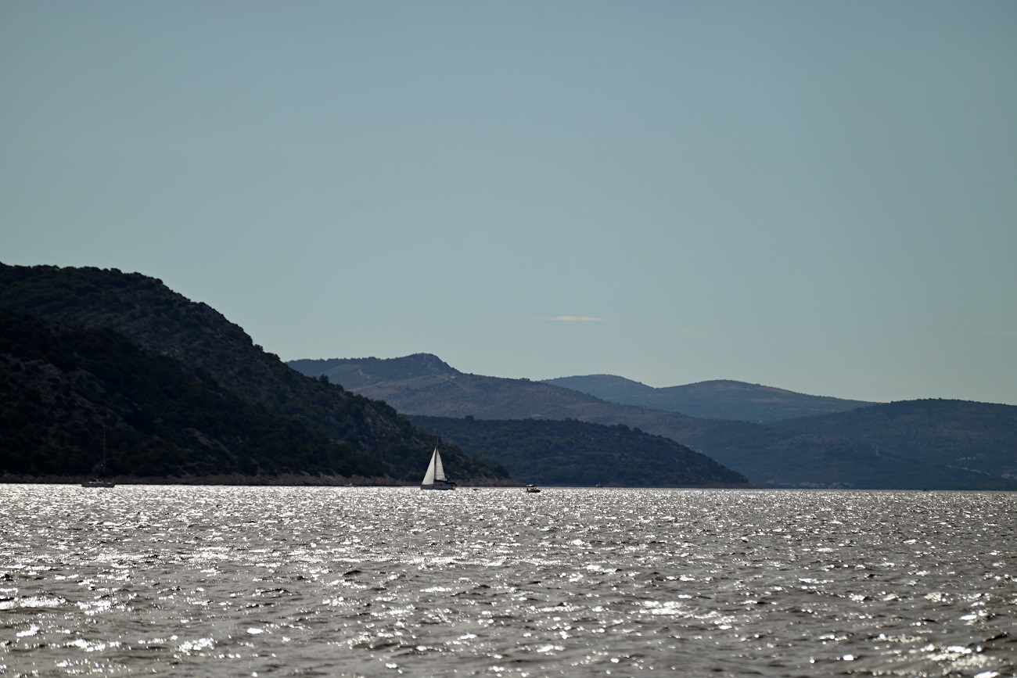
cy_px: 339
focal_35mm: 300
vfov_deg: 4.6
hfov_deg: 6.9
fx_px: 8475
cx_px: 508
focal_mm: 300
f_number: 6.3
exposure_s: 1/1250
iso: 100
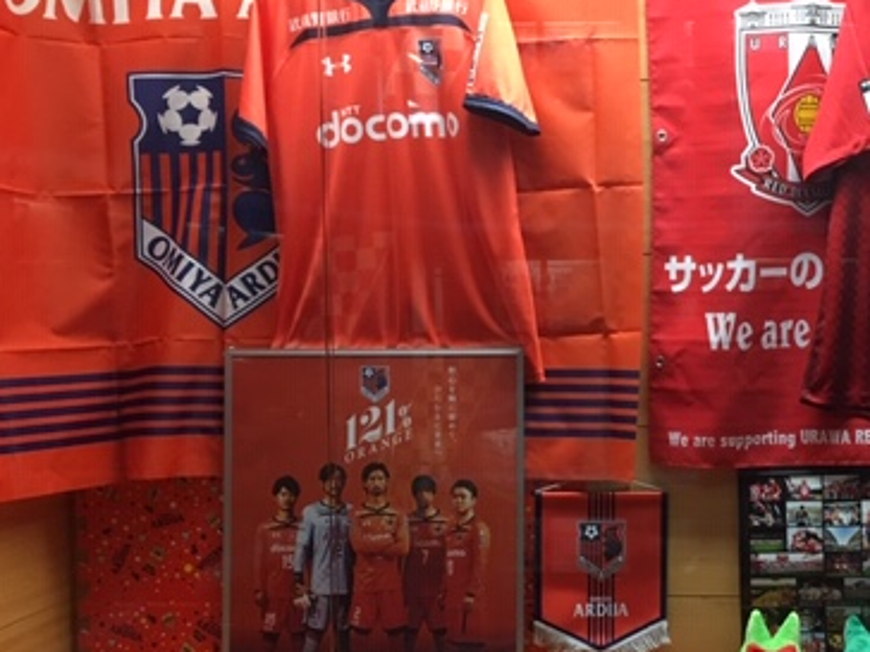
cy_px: 365
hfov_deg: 36.2
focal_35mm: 51
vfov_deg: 28.5
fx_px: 1282
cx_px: 703
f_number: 2.2
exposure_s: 1/30
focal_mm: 4.15
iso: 125
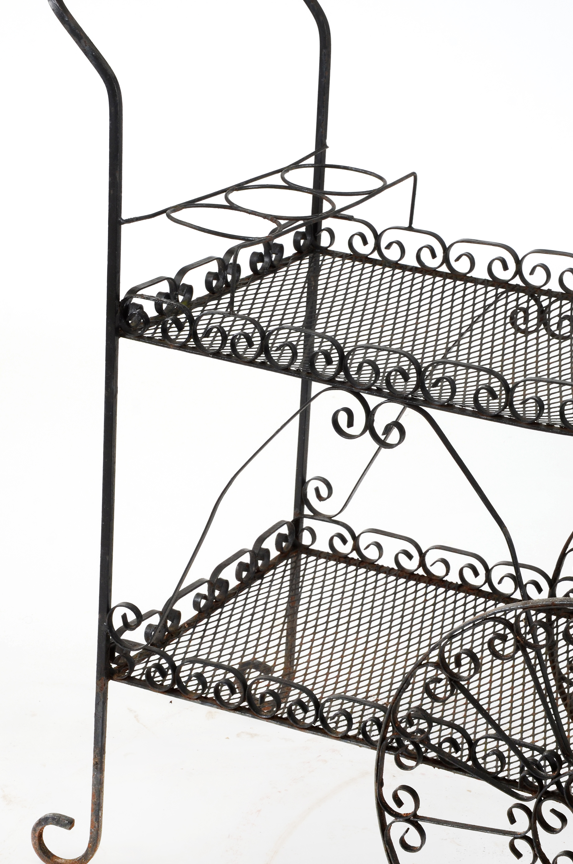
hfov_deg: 14.6
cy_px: 384
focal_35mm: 93
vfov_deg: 21.9
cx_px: 308
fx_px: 2230
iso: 200
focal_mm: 52
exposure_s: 1/125
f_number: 11
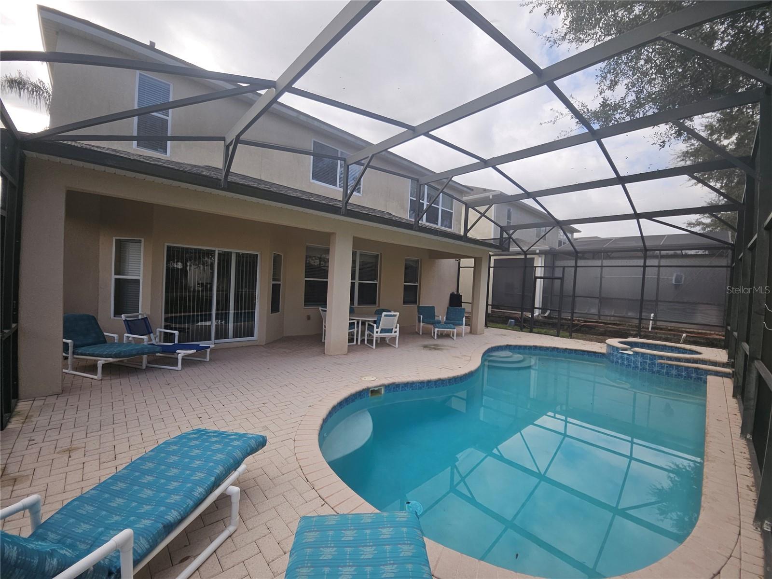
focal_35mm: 13
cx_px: 386
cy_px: 290
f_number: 2.2
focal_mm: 1.7
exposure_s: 1/305
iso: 32
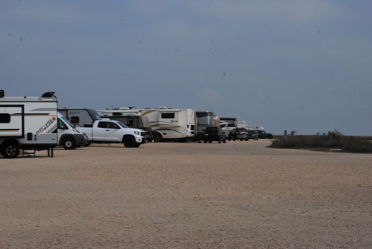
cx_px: 186
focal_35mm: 90
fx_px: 931
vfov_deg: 15.2
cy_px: 124
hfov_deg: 22.6
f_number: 22
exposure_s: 1/100
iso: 100
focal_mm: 60
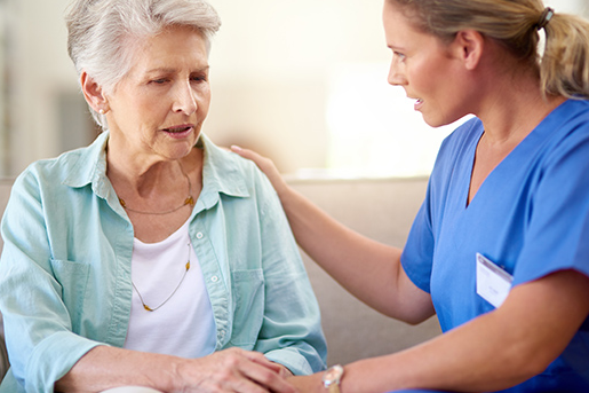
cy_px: 187
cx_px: 300
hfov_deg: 20.6
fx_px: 1619
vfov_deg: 13.8
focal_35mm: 99
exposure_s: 1/640
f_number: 1.6
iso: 200
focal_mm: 85
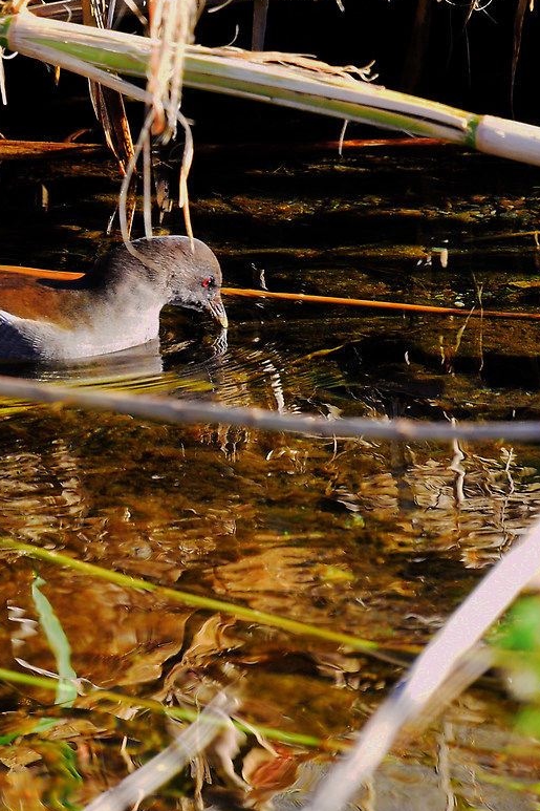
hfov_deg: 1.0
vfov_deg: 1.5
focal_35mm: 1398
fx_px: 31467
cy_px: 379
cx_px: 26
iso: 320
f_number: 5
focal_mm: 300
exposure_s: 1/250
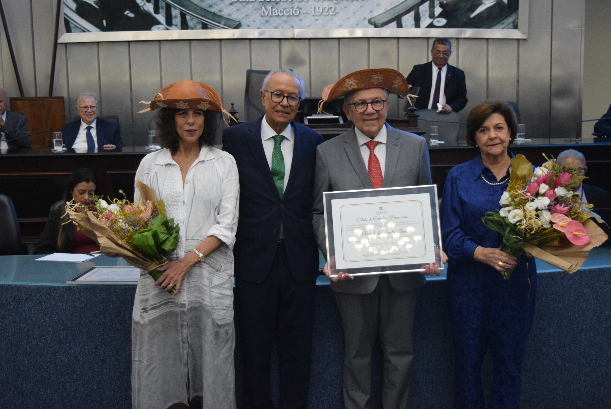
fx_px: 790
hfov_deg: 42.3
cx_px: 306
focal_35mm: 46
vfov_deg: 29.0
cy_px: 204
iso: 3200
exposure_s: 1/160
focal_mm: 31
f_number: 4.2
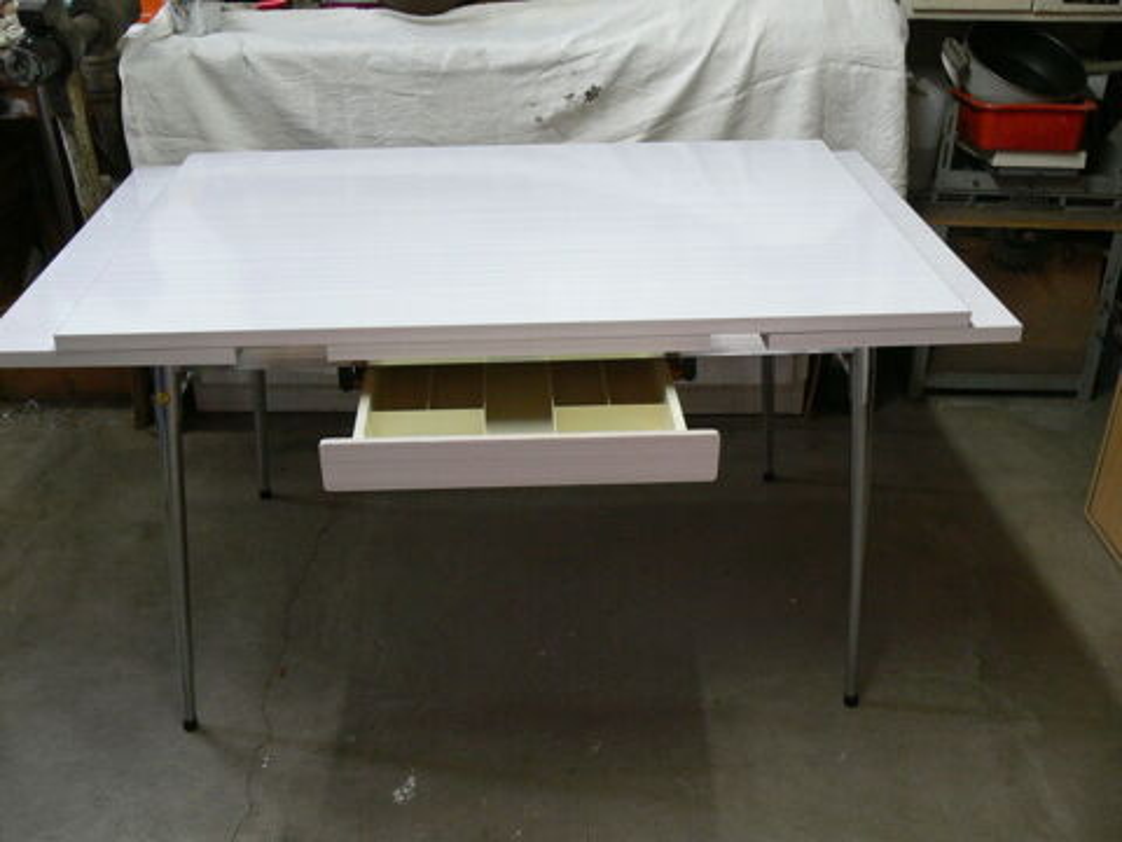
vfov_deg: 40.7
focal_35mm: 35
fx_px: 1134
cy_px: 421
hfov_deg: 52.6
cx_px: 561
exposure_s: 1/20
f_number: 2.8
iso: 200
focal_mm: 7.4
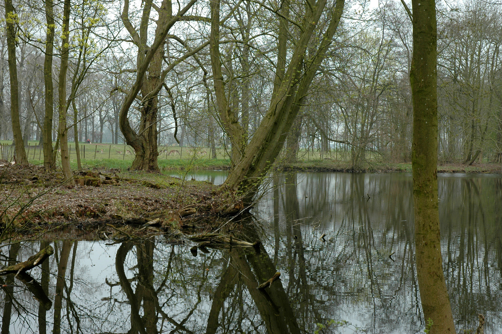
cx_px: 251
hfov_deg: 30.5
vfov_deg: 20.6
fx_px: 920
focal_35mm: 66
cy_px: 167
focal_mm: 44
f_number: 7.1
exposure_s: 1/200
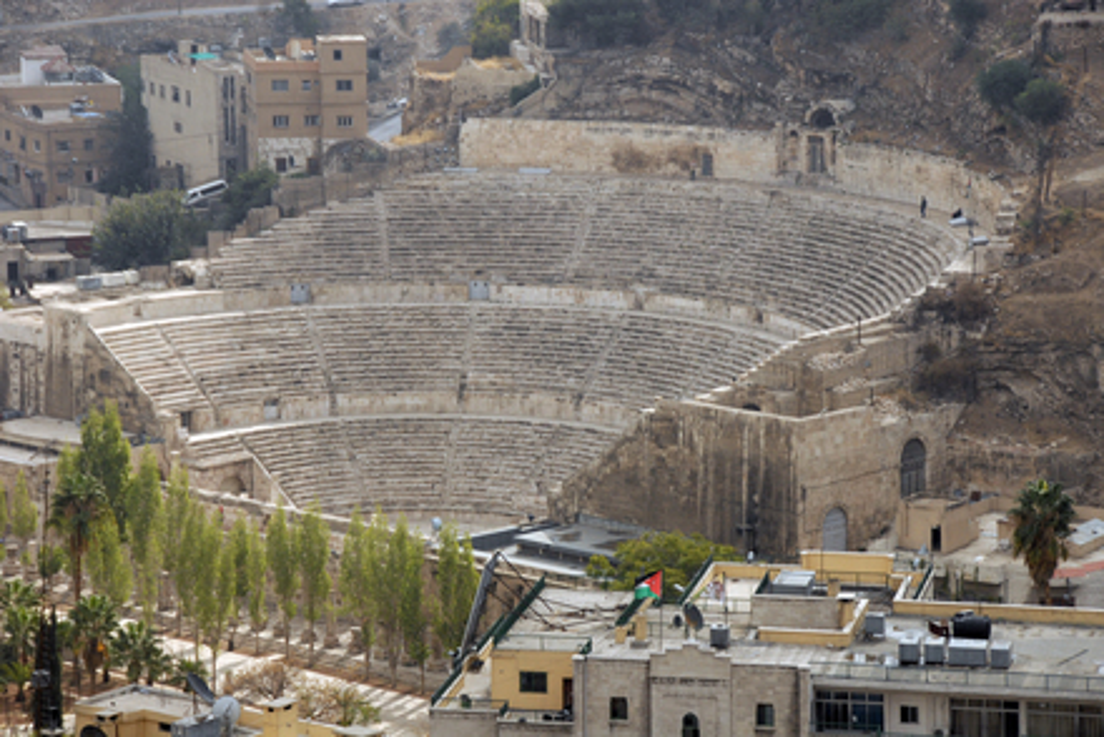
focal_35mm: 158
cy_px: 368
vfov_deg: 8.7
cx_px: 552
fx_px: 4833
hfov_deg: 13.0
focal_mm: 105
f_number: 13
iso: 320
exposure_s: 1/500
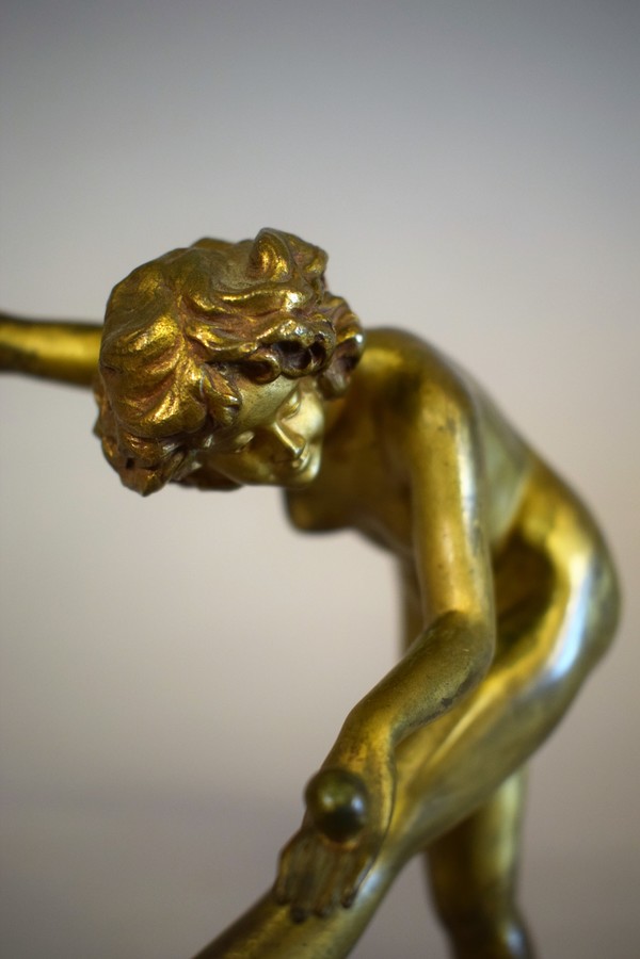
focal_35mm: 44
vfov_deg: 45.0
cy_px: 480
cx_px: 320
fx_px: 1160
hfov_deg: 30.8
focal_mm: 29
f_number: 4.2
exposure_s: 1/60
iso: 800
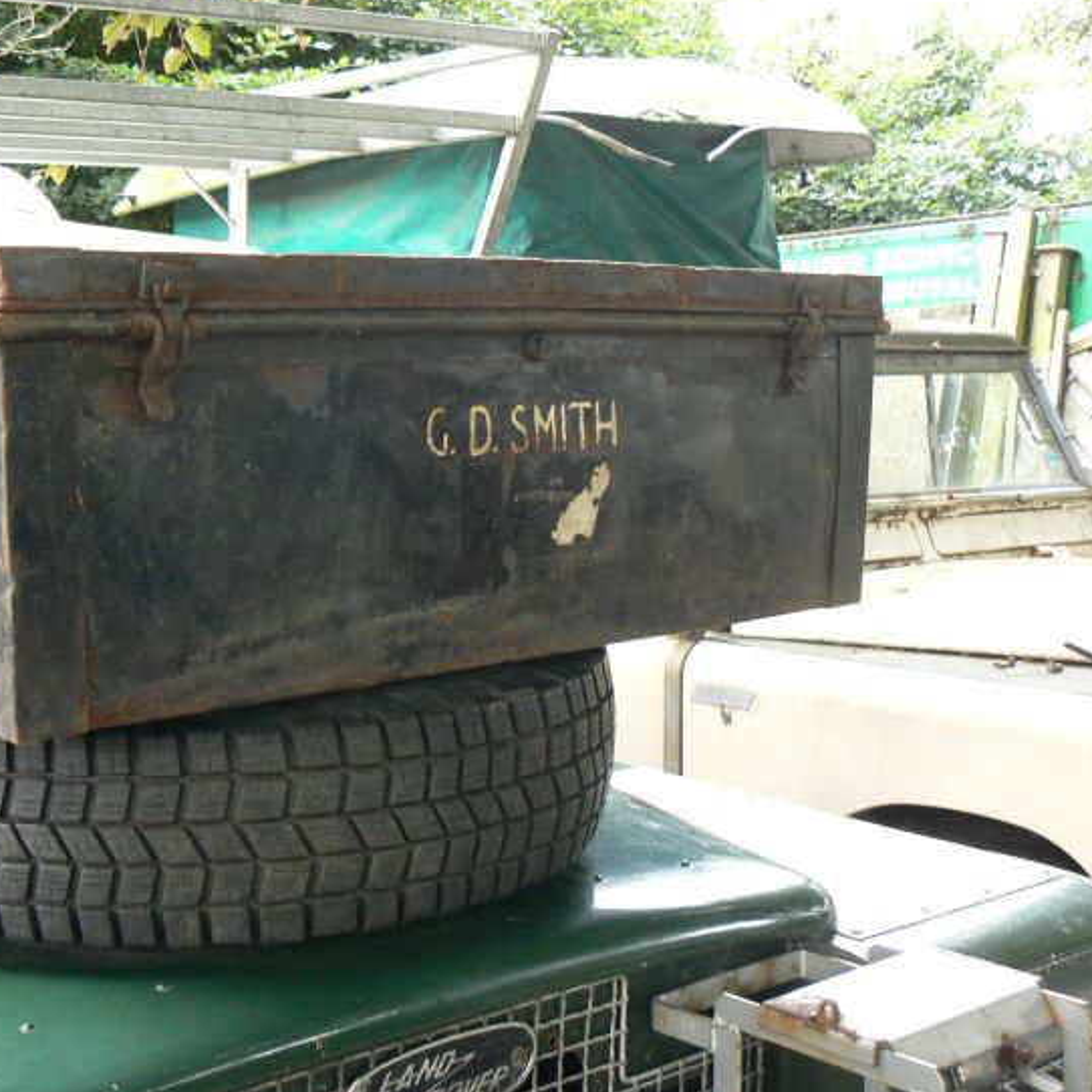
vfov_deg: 36.0
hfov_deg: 35.4
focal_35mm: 47
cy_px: 510
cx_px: 292
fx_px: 1677
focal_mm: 6
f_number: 2.8
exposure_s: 1/30
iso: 160
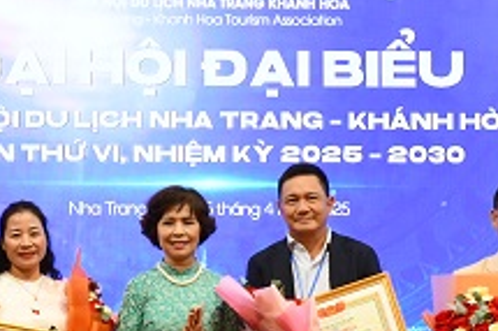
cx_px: 192
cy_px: 278
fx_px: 2004
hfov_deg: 14.2
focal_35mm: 145
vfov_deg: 9.4
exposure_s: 1/60
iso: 1400
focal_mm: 35
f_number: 8
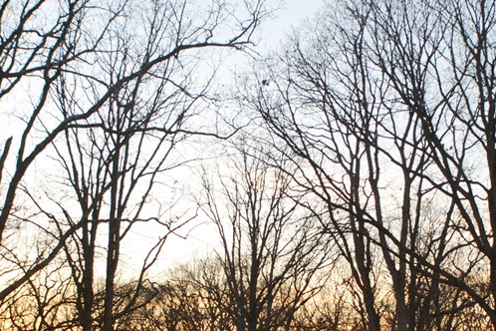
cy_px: 265
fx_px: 1171
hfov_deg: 23.9
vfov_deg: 16.0
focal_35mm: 85
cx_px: 262
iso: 200
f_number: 4.2
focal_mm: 26
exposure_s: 1/125
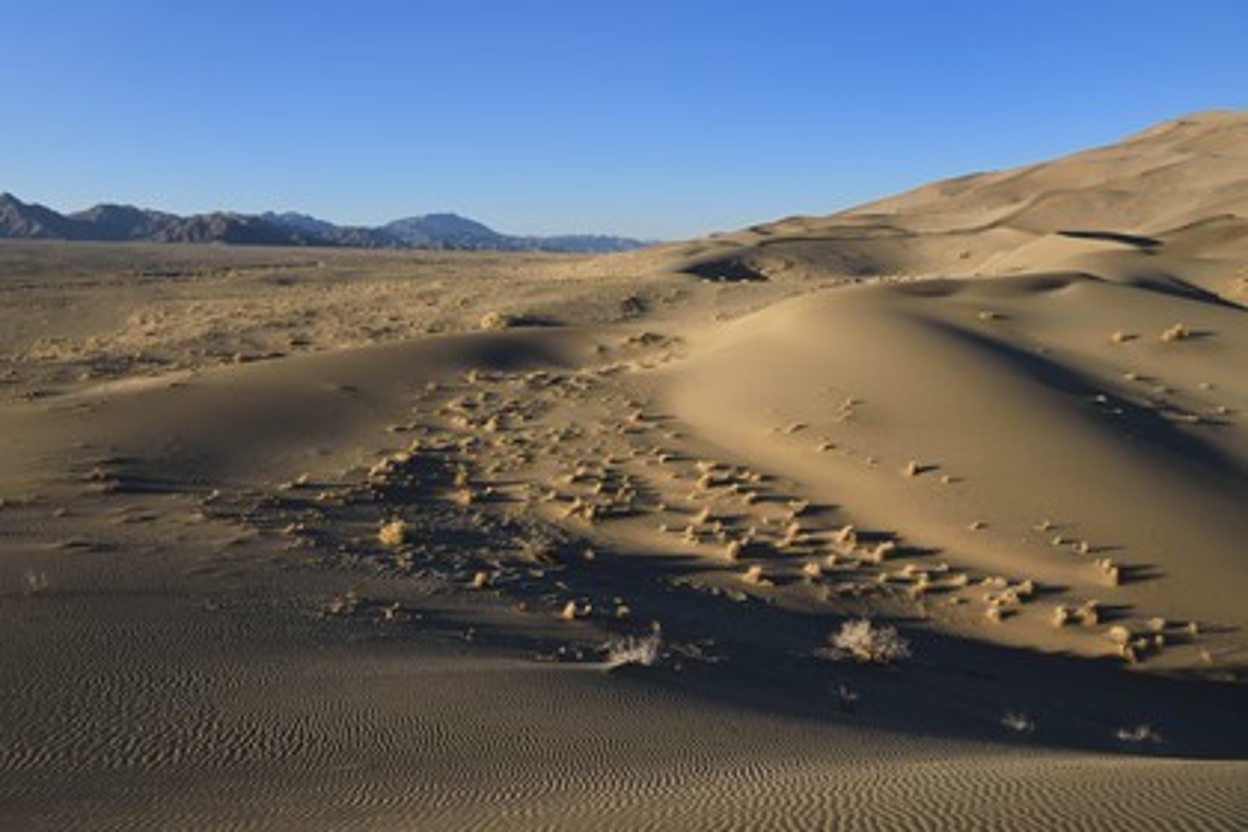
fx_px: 1075
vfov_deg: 42.3
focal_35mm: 31
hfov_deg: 60.3
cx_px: 624
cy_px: 416
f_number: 13
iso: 200
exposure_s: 1/200
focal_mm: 31
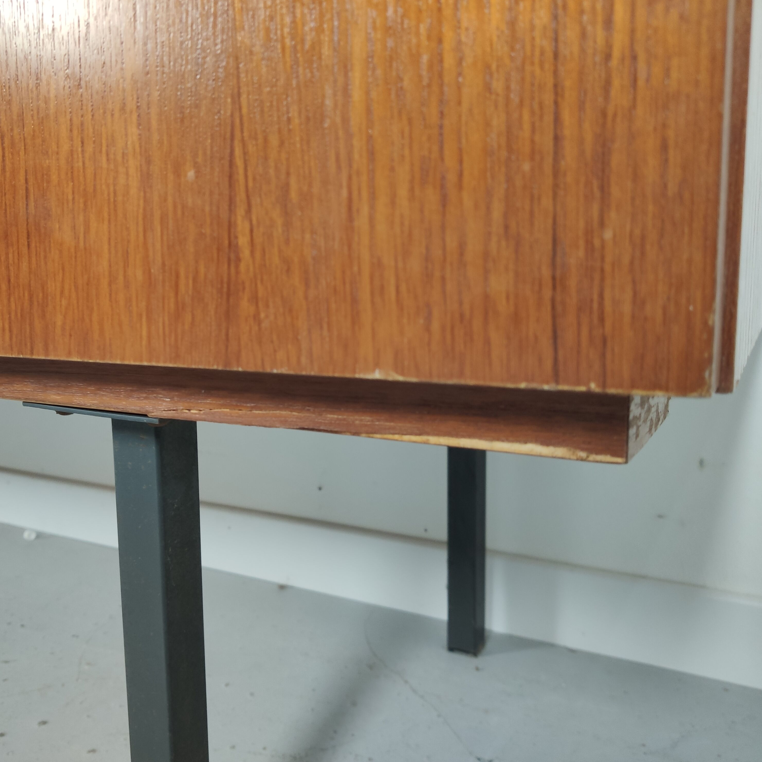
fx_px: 772
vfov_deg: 52.5
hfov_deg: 52.4
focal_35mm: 31
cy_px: 378
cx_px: 329
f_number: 1.75
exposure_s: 1/100
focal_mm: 4.75
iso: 238
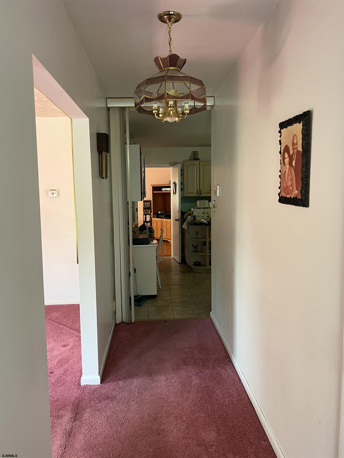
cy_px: 229
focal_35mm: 26
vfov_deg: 67.3
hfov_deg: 53.1
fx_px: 345
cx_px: 172
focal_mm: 5.7
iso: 125
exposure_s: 1/94
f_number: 1.5
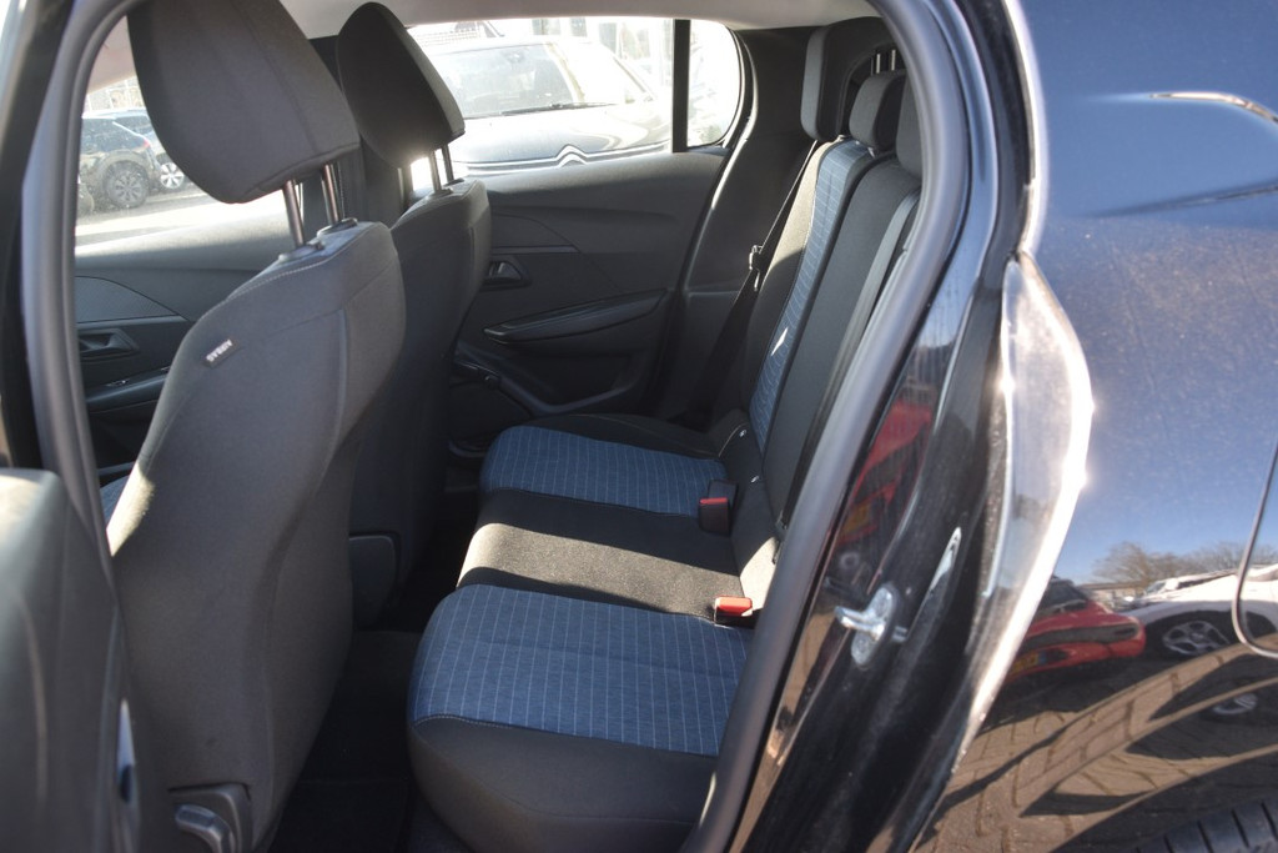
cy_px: 426
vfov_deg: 41.7
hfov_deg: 59.5
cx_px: 639
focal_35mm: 32
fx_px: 1118
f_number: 5.6
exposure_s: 1/125
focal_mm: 21
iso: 400
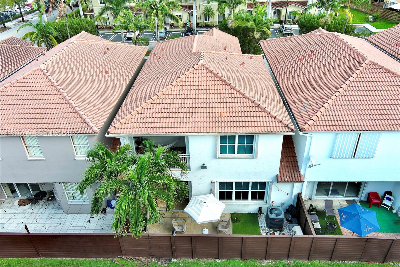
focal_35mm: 29
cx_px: 200
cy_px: 134
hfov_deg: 63.7
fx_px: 322
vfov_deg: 44.9
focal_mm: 10.57
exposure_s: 1/488
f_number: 2.8
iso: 100
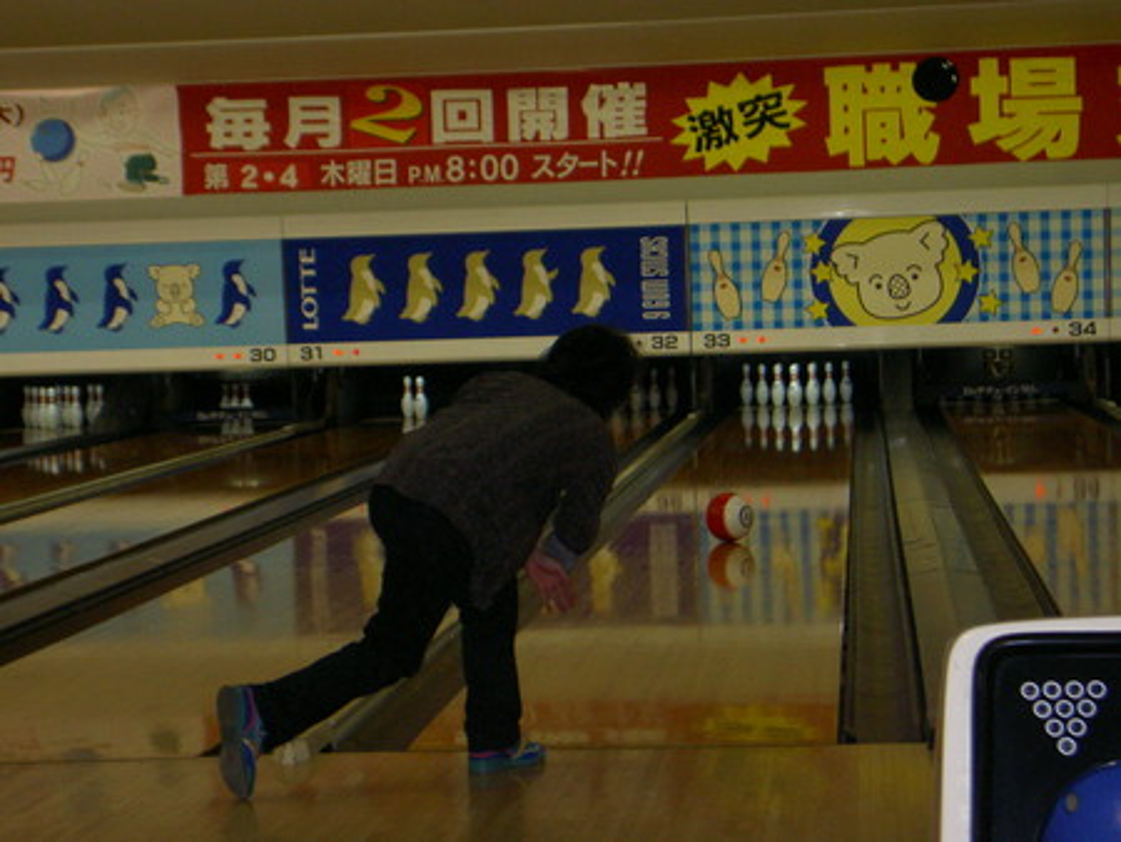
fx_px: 2884
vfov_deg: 16.6
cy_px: 421
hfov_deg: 22.0
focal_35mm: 89
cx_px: 560
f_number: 4.6
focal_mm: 14.7
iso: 200
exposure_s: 1/80
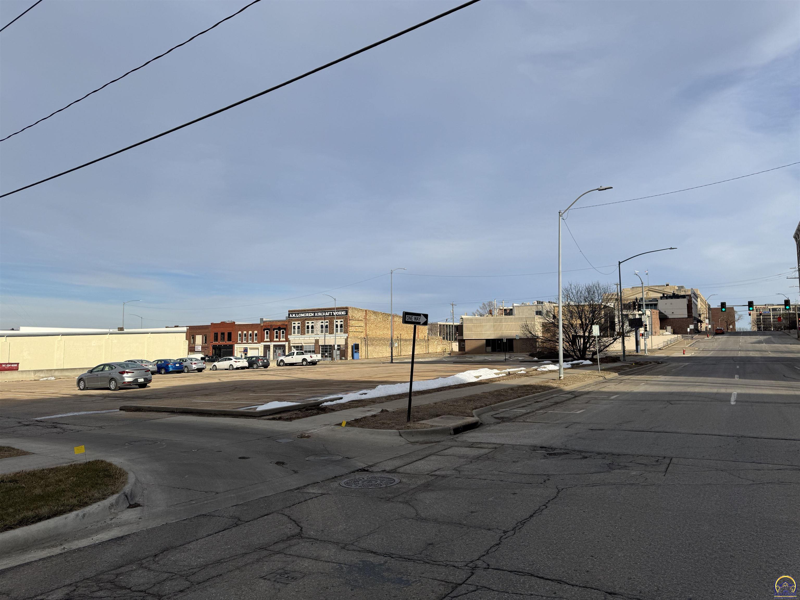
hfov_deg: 71.6
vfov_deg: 56.8
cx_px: 400
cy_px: 300
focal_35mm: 24
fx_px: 555
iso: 80
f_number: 1.78
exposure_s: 1/6410
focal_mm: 6.76
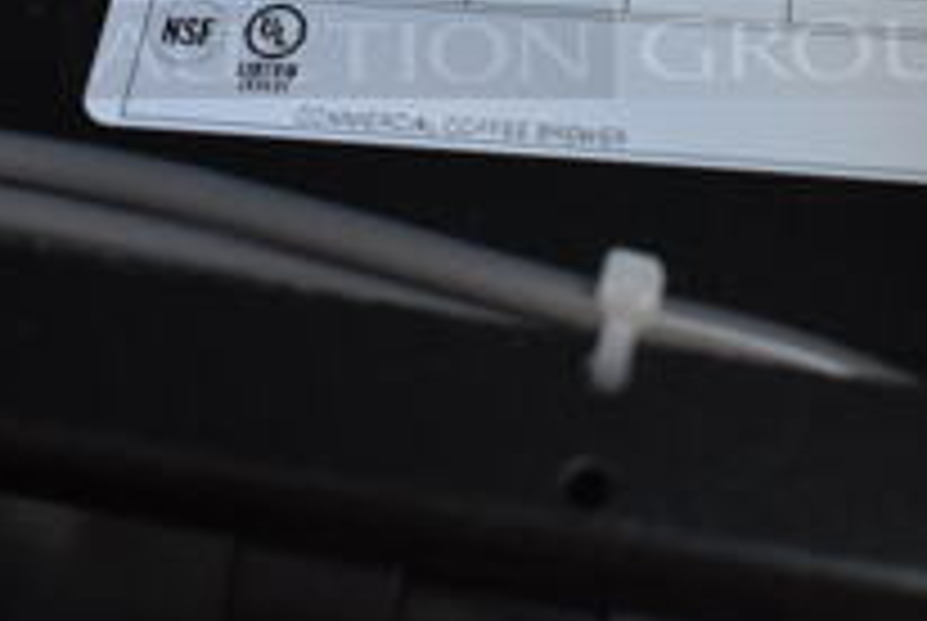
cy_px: -140
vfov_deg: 16.4
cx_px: 562
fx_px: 2063
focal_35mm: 80
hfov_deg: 25.3
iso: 500
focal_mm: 18
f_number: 3.5
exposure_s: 1/125
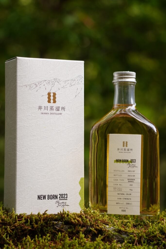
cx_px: 83
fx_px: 767
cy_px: 124
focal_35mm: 111
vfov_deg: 18.4
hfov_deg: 12.3
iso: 100
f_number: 5
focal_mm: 74
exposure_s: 1/50
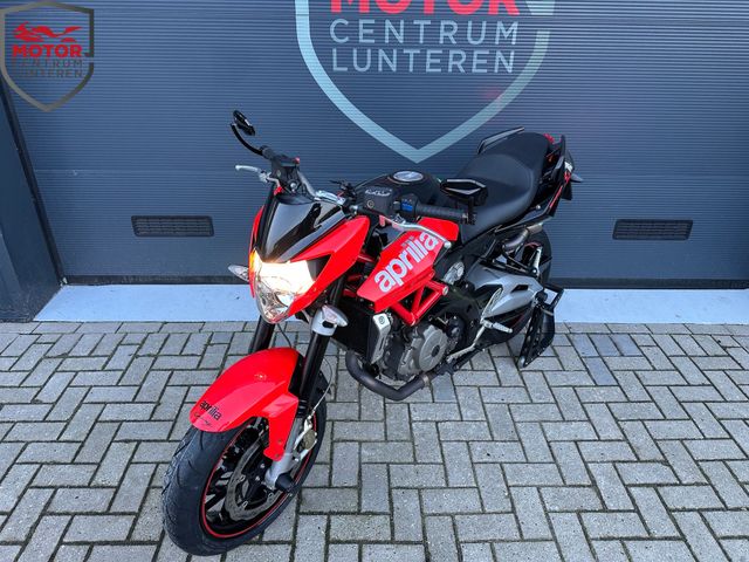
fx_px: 519
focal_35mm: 24
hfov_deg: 71.6
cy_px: 281
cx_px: 374
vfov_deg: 56.8
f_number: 1.78
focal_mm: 6.86
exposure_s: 1/121
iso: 160
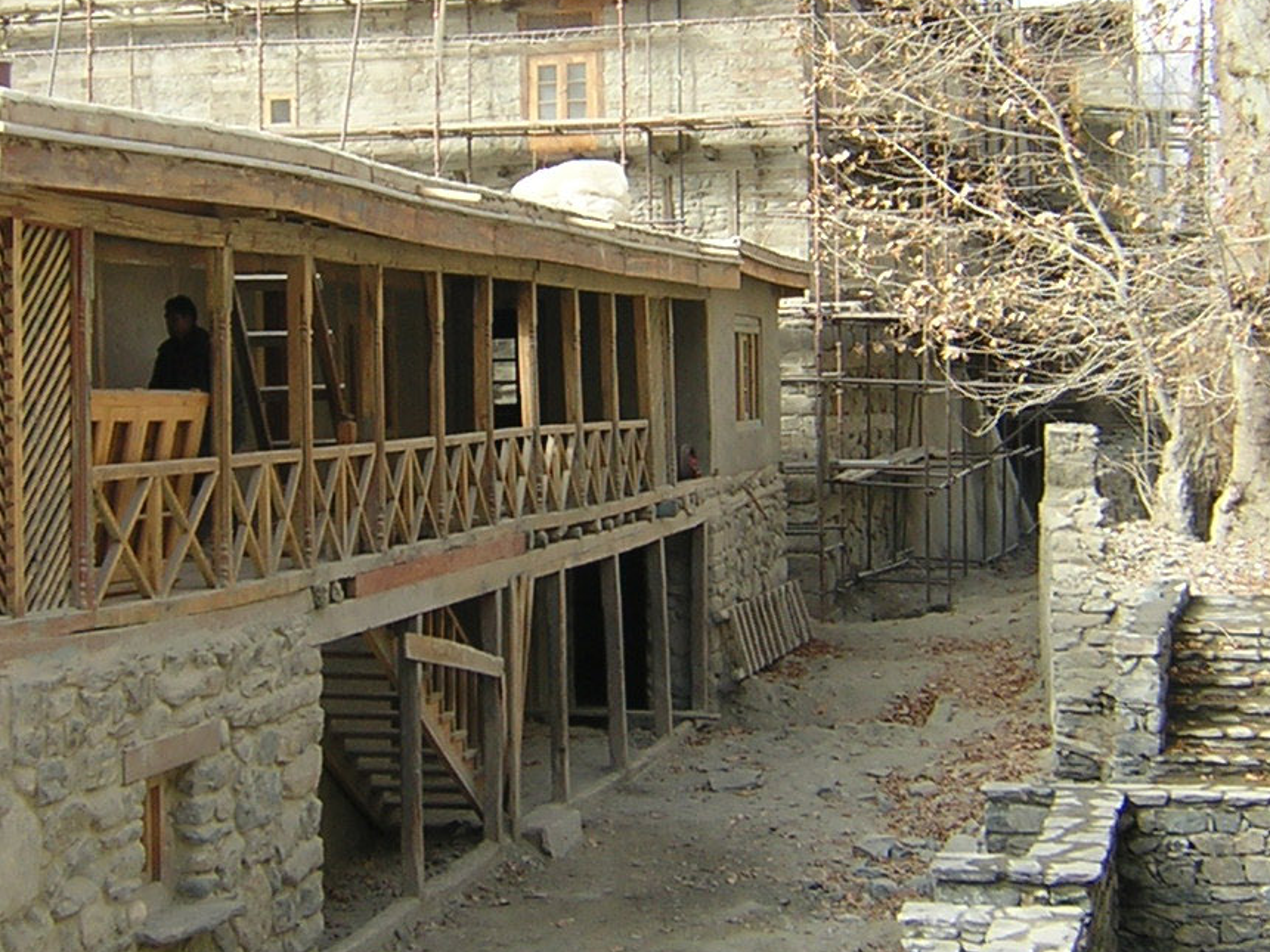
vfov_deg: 21.8
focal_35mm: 67
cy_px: 308
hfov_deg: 28.9
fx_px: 2458
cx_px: 567
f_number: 2.6
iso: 100
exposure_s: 1/287
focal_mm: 4.7
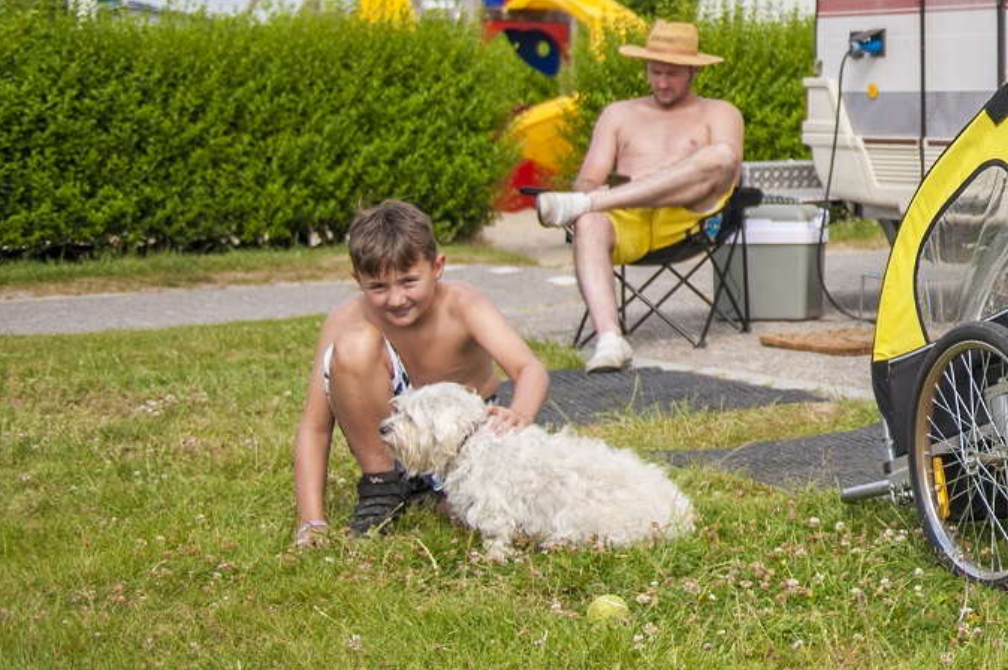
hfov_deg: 19.6
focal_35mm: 95
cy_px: -6
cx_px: 1355
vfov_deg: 14.1
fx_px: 2657
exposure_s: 1/4000
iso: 200
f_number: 2.8
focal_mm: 32
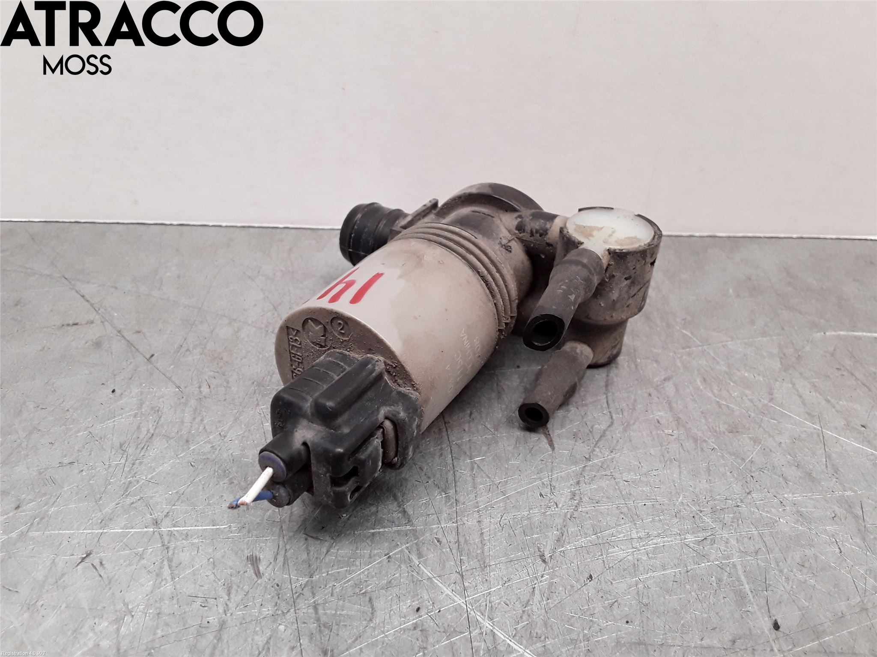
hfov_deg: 63.4
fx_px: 709
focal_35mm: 28
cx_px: 438
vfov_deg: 49.7
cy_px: 328
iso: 100
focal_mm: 2.91
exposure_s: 1/100
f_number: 1.9
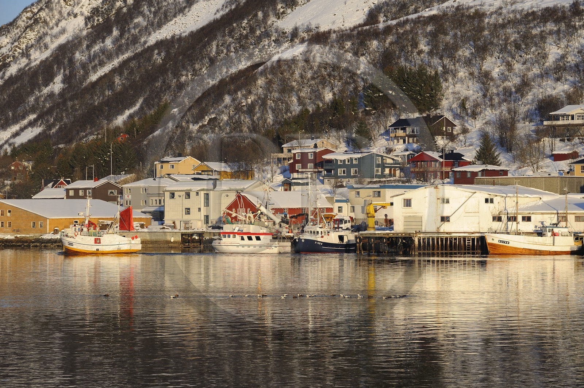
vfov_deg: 10.1
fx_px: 2188
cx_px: 292
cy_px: 194
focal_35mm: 135
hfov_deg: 15.2
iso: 200
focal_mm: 135
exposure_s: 1/400
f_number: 9
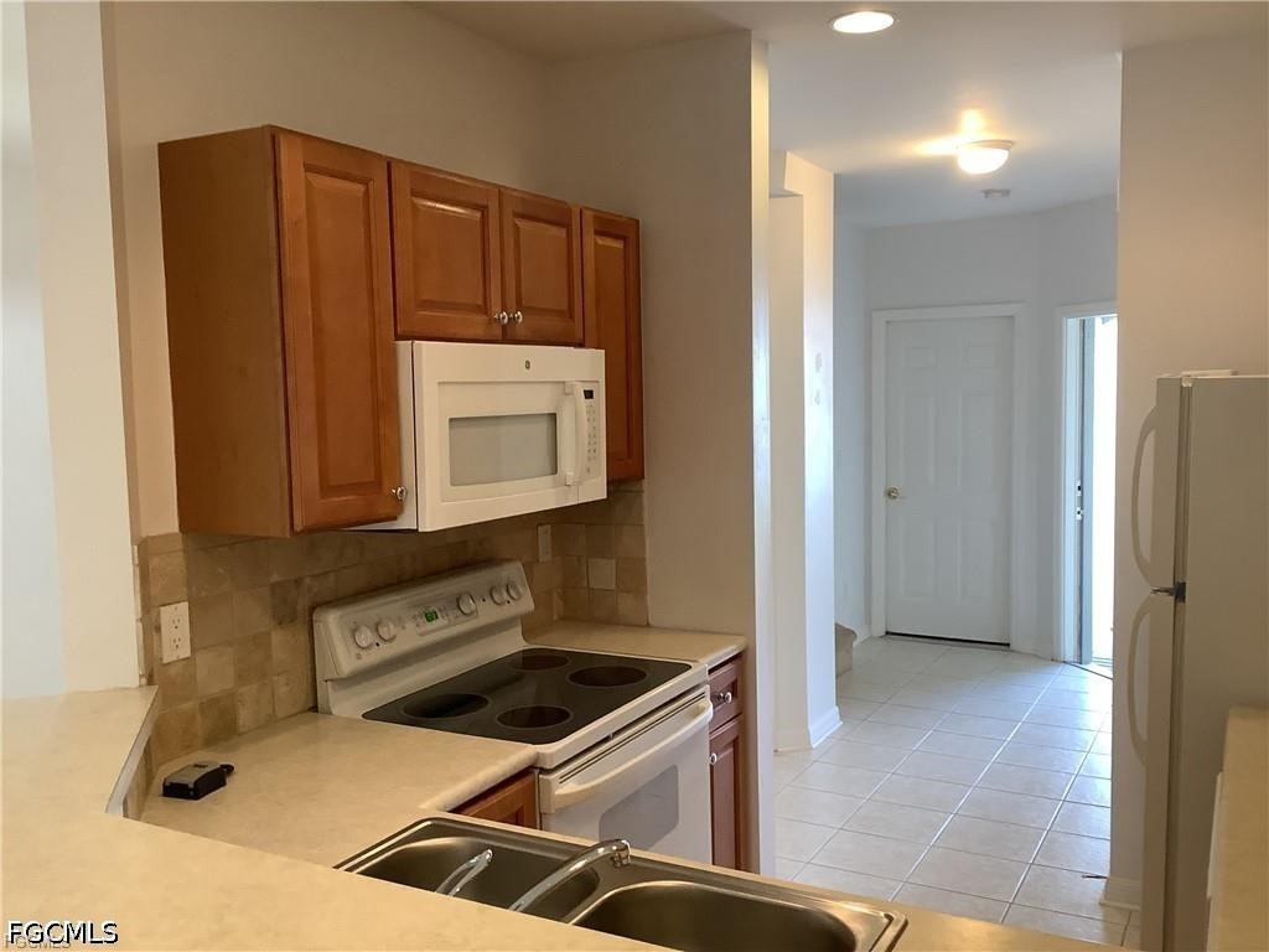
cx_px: 634
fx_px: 1136
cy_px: 476
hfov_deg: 58.4
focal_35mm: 31
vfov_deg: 45.4
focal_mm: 3.3
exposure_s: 1/60
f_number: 2.4
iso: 100
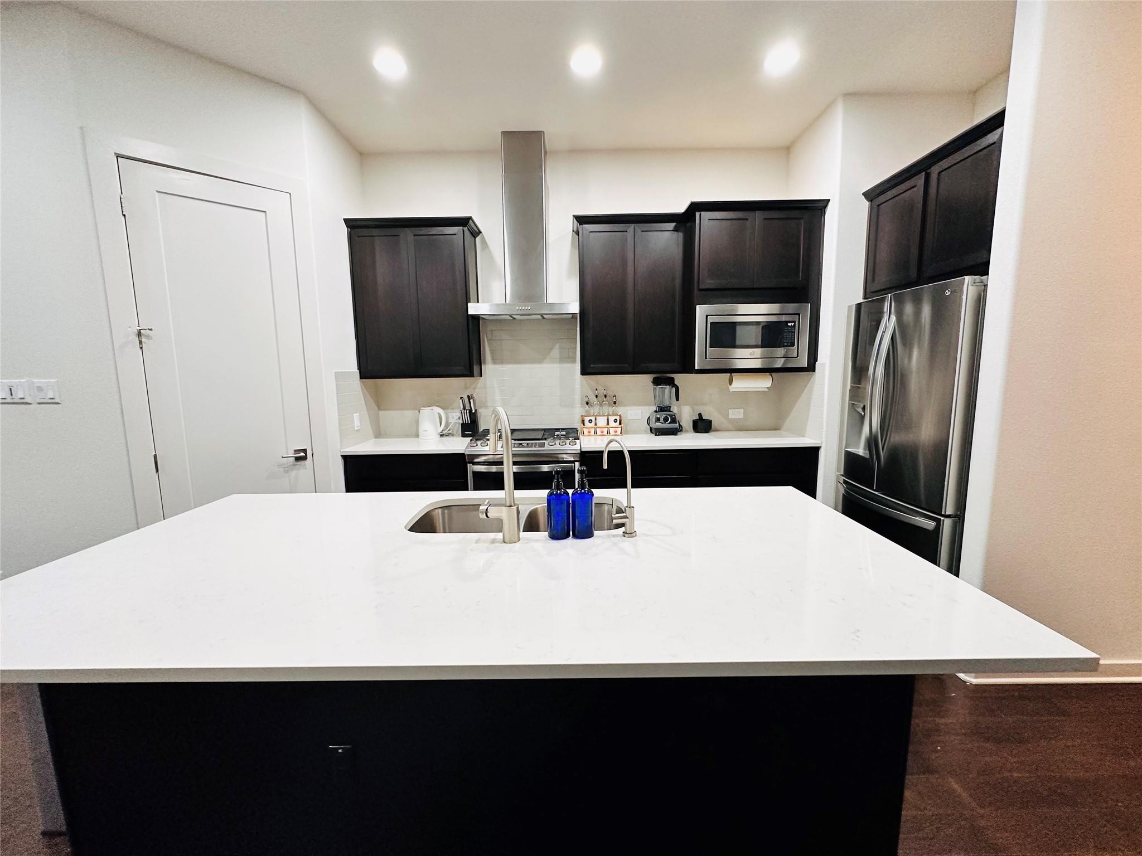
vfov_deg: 85.7
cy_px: 428
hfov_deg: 102.1
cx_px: 571
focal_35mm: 14
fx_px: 462
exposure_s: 1/120
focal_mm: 2.22
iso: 250
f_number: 2.2
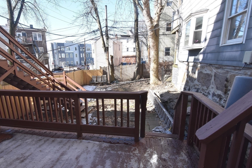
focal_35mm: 20
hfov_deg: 84.8
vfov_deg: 62.8
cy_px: 95
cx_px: 112
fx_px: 137
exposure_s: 1/400
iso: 800
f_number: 8
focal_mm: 11
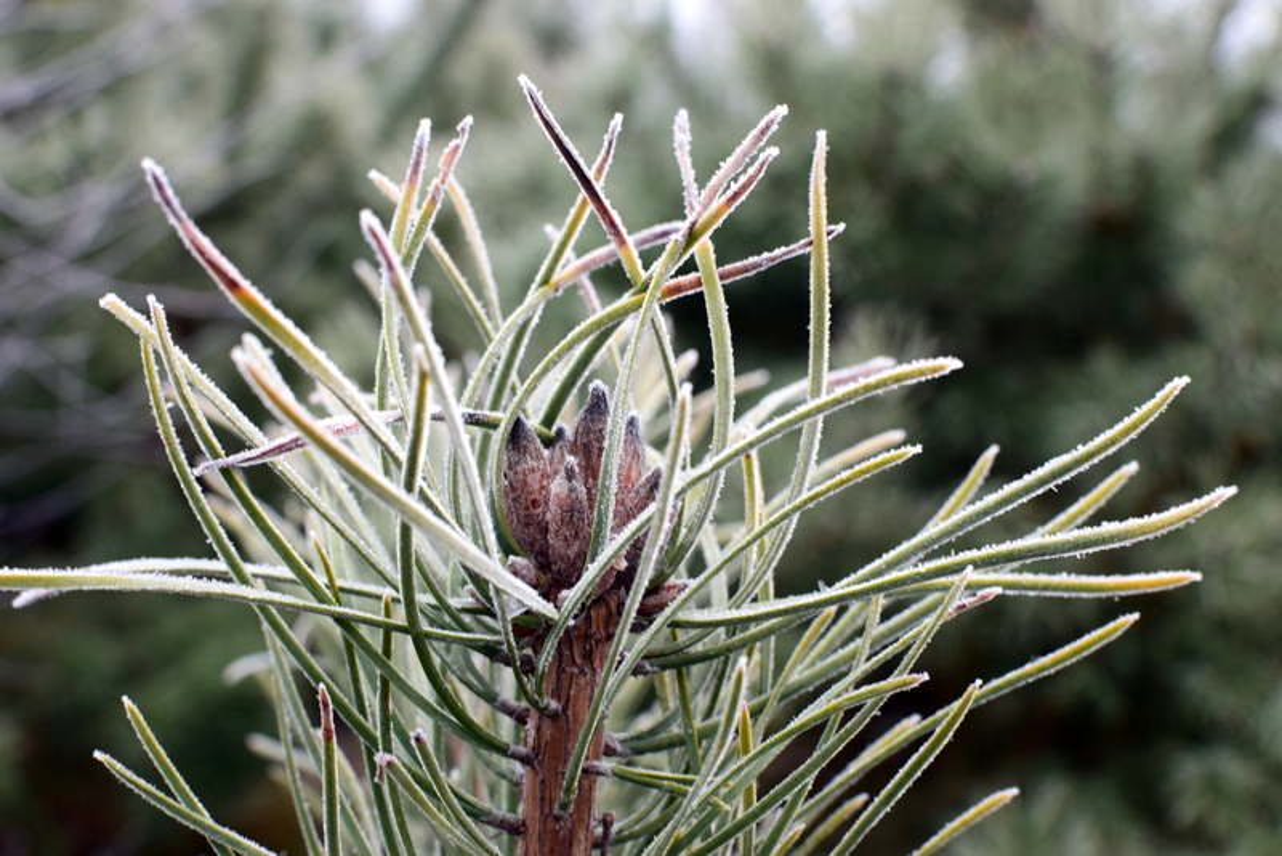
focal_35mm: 52
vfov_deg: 25.8
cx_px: 641
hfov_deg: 37.8
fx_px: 1870
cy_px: 428
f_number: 8
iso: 1000
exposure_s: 1/60
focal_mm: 35
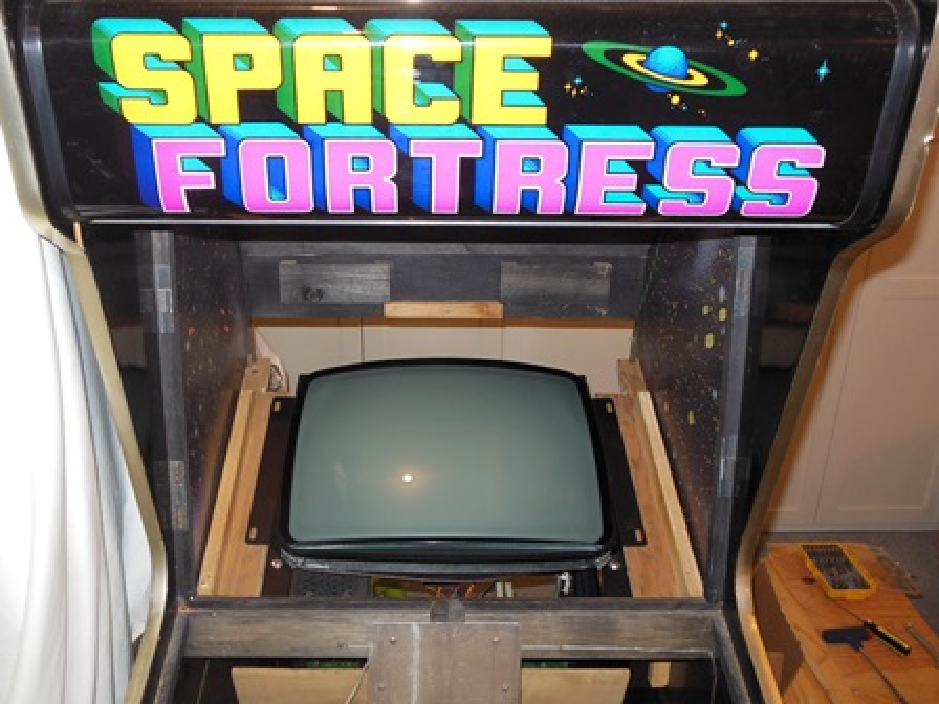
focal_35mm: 29
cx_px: 470
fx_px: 787
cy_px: 352
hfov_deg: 61.7
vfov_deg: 48.2
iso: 200
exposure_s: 1/25
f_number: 3.3
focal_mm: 5.2
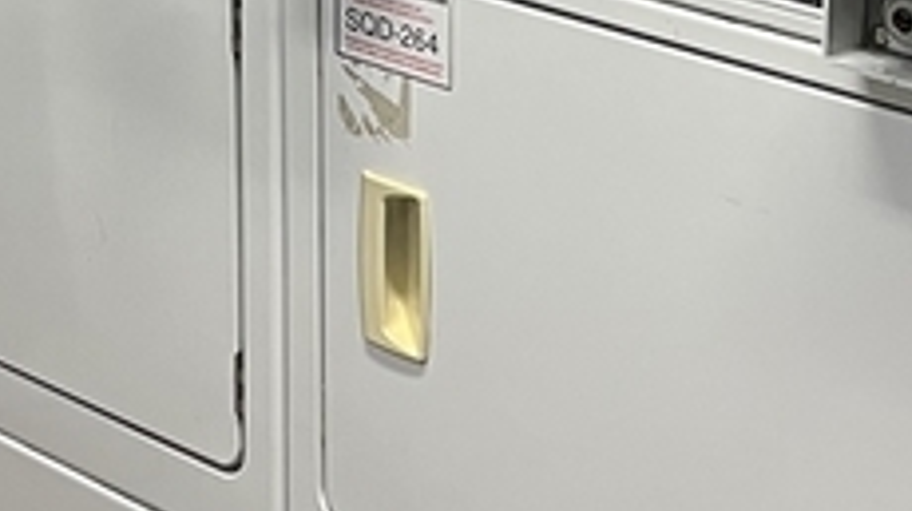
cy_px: -301
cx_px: 99
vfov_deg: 8.8
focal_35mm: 133
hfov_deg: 16.0
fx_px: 3214
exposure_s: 1/60
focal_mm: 5.7
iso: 80
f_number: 1.5
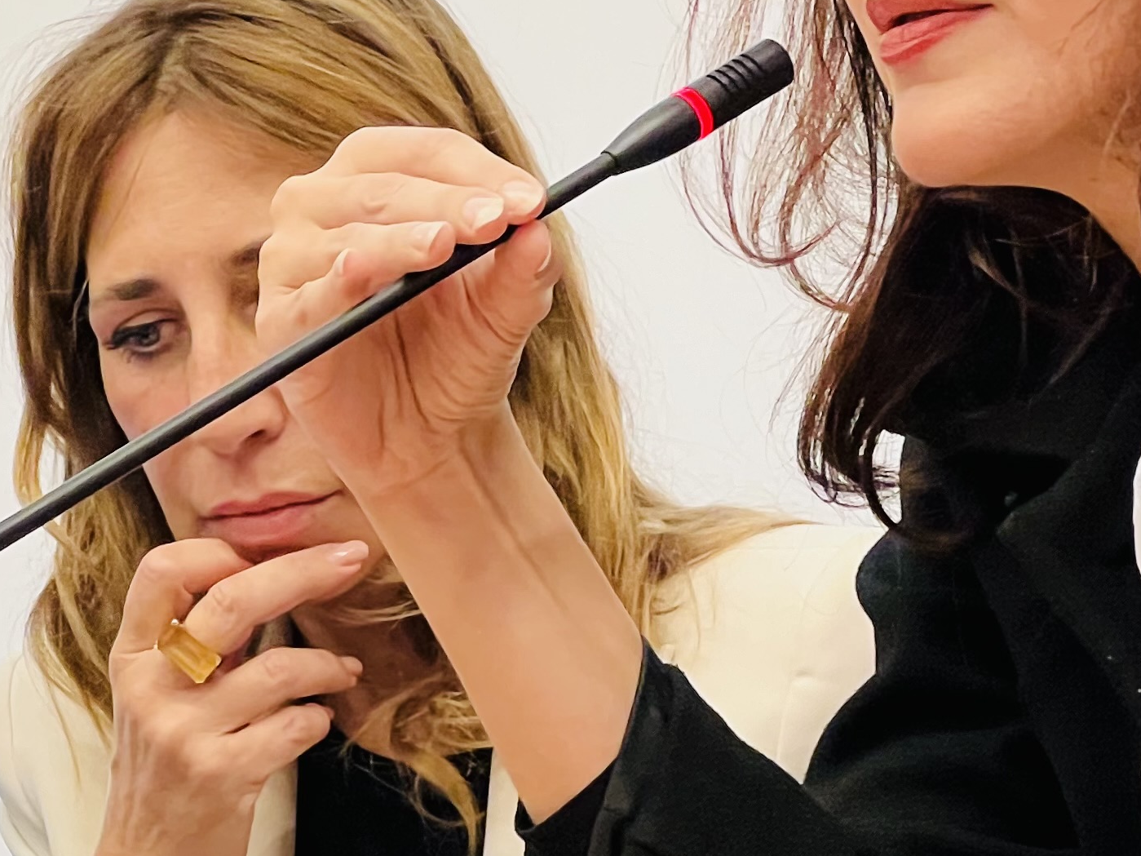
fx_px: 5603
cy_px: 185
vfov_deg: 8.7
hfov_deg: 11.6
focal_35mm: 170
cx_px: 825
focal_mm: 9
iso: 160
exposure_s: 1/50
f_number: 2.8
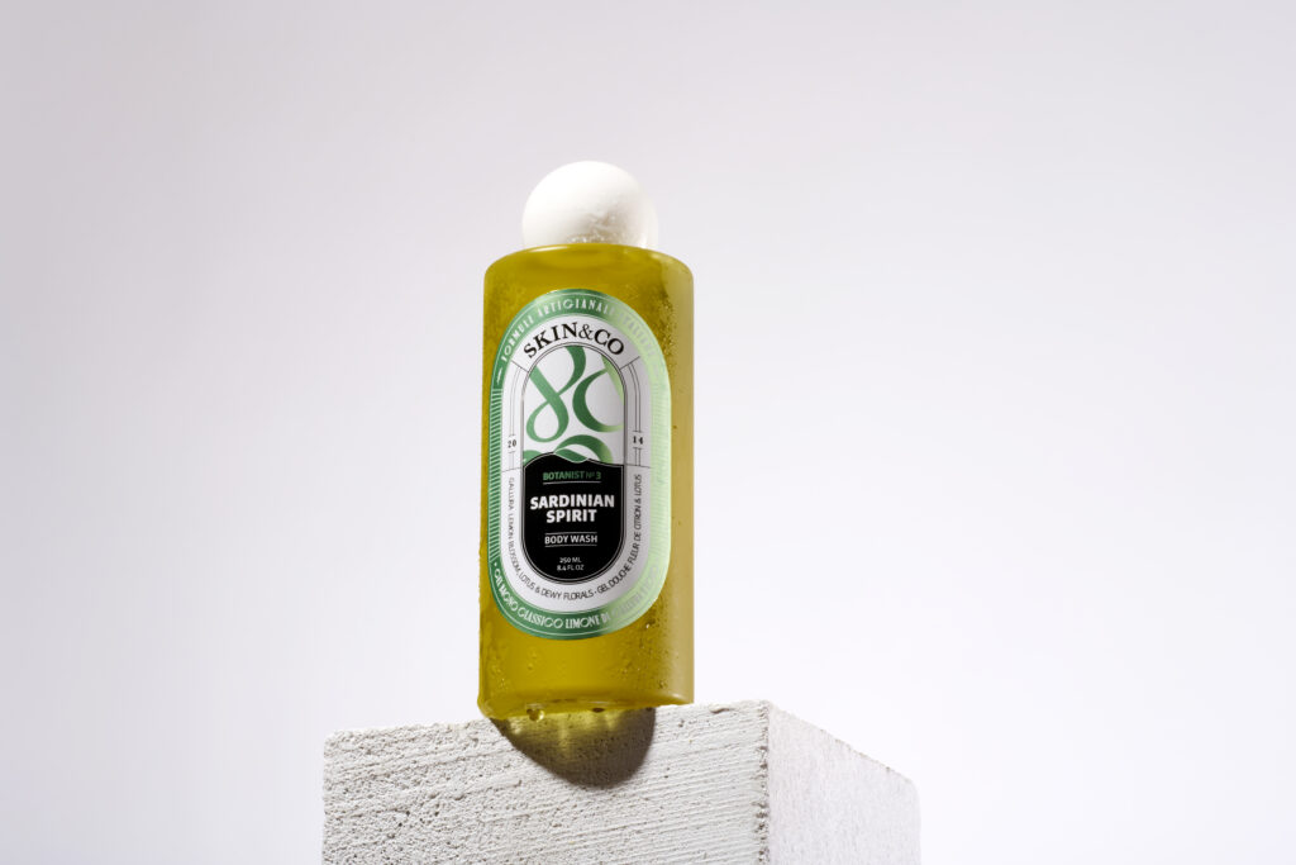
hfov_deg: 19.5
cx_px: 648
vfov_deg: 13.0
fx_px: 3780
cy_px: 432
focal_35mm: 105
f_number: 29
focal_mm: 105
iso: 64
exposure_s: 1/160
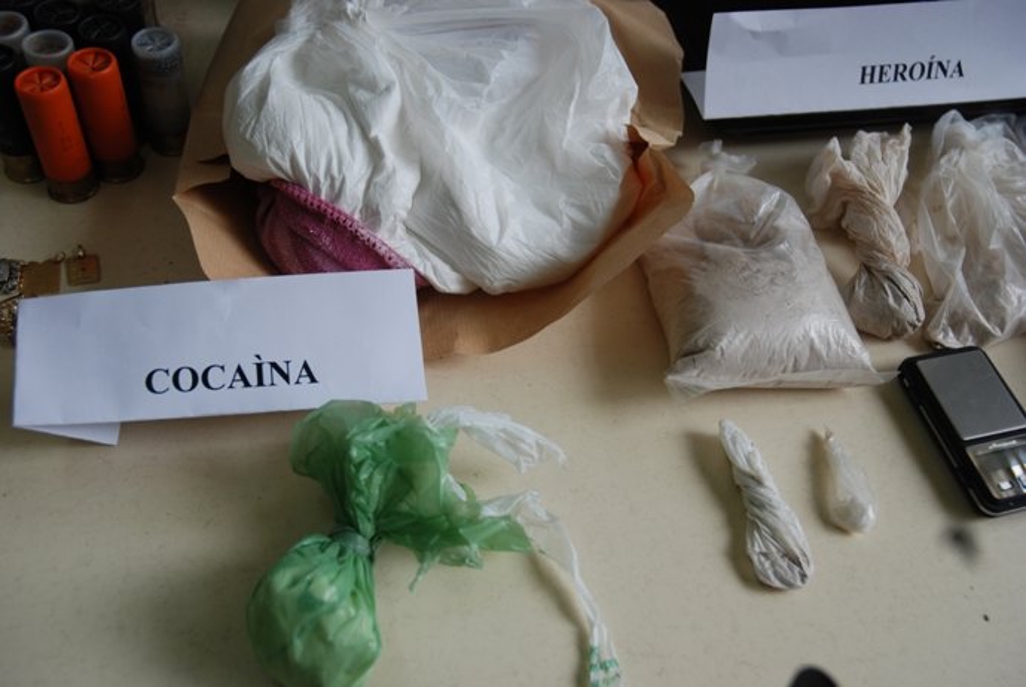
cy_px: 344
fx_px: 1027
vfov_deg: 37.0
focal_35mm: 36
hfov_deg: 53.1
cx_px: 513
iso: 200
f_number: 4.5
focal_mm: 24
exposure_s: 1/80
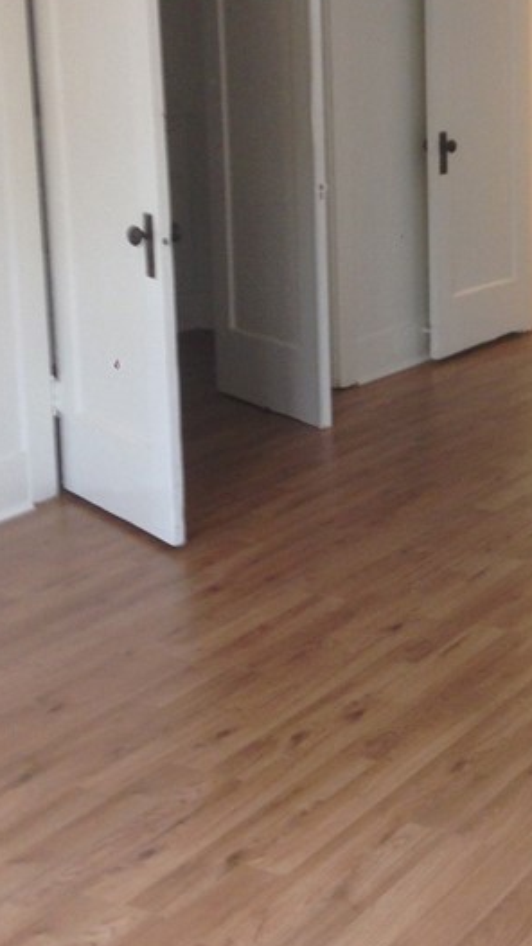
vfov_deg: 29.9
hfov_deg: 16.8
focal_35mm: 70
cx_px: 564
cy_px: 320
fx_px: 1755
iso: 80
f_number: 2.4
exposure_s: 1/20
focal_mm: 4.12
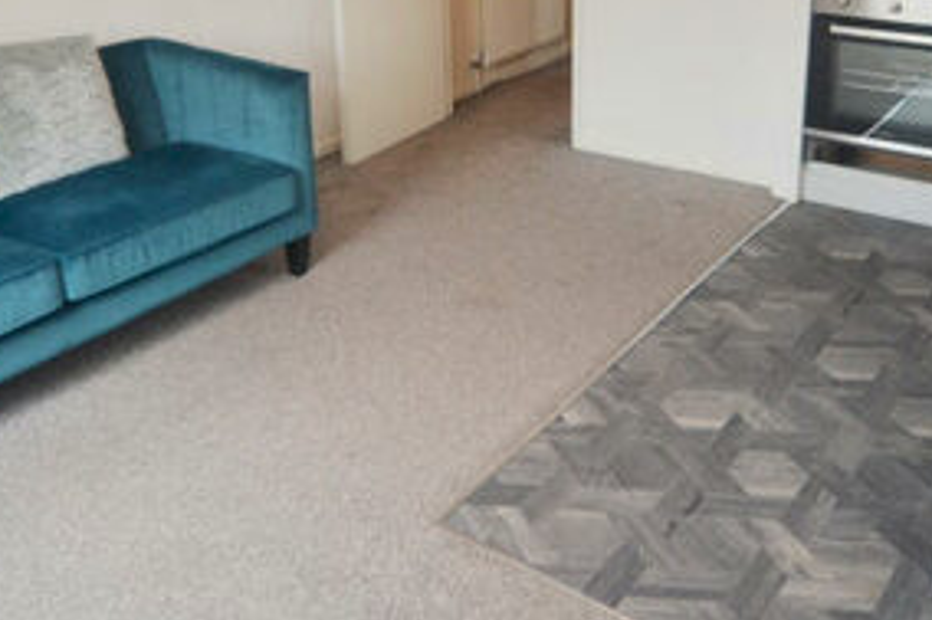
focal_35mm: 37
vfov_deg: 34.2
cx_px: 522
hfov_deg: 51.8
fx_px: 957
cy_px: 77
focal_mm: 10
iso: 450
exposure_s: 1/60
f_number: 3.5
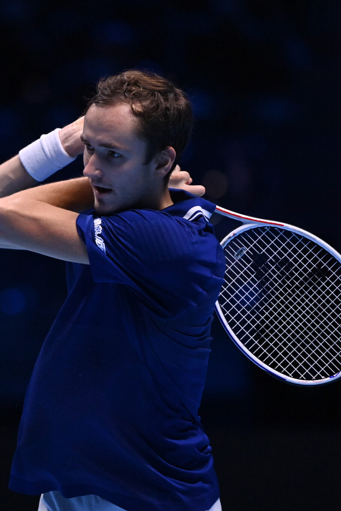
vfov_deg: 3.4
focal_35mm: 601
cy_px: 256
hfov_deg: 2.3
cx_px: 106
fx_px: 8539
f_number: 4
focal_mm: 400
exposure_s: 1/1250
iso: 4000
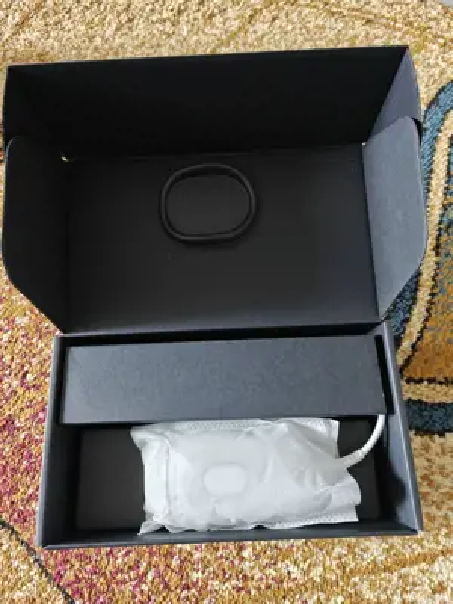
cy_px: 302
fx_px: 401
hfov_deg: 58.9
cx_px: 226
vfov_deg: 73.9
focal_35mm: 23
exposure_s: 1/50
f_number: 1.69
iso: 320
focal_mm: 6.06
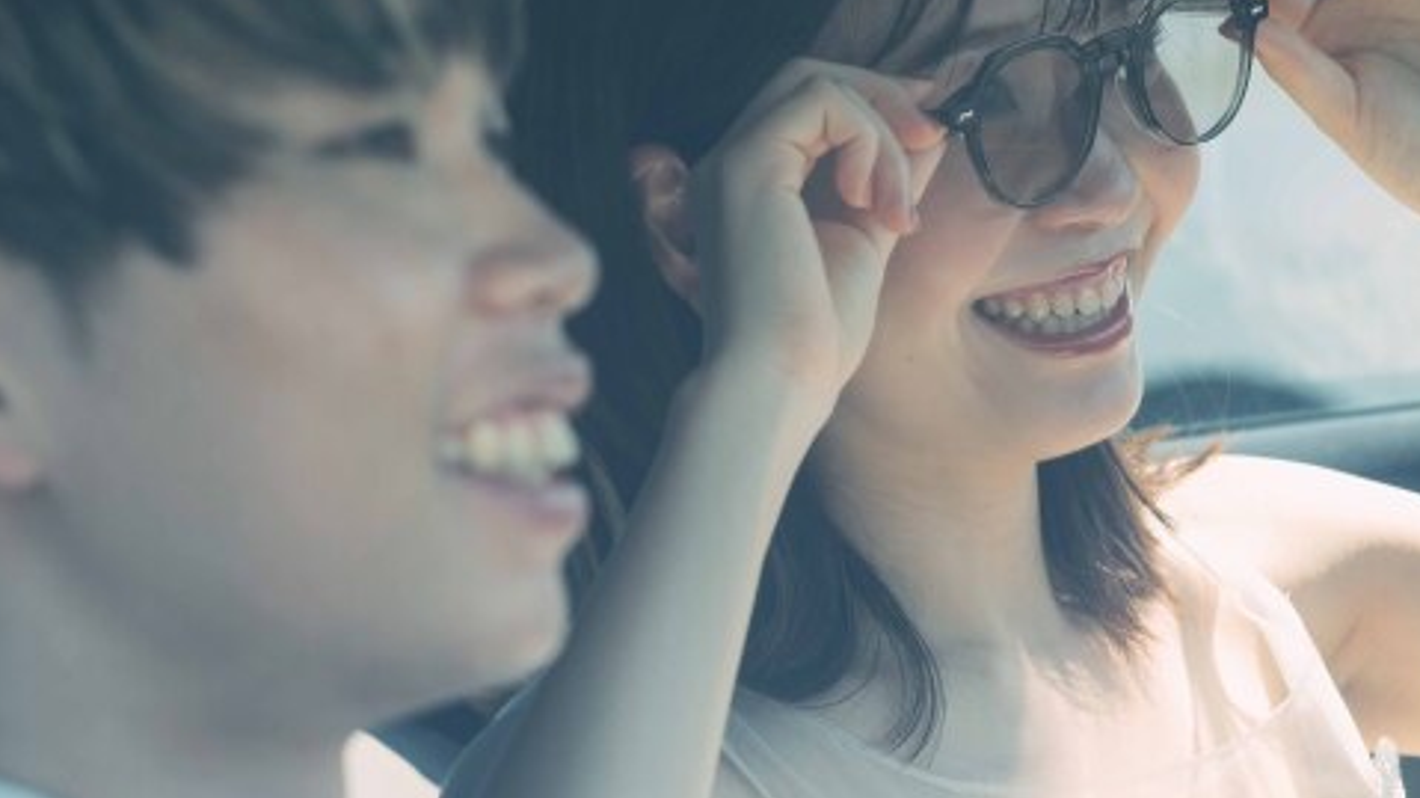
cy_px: 568
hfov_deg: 14.6
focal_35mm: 147
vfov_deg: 8.2
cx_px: 652
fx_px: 5533
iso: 160
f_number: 3.6
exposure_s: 1/400
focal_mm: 56
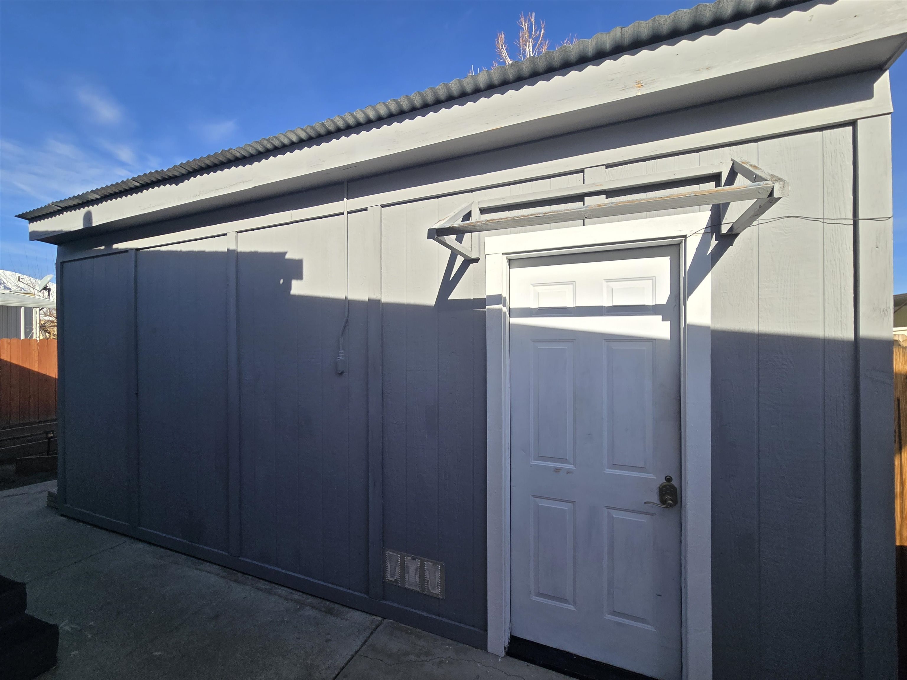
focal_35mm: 13
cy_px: 340
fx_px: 341
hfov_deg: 106.2
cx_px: 454
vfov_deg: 89.9
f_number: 2.2
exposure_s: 1/1824
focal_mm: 2.2
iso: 50
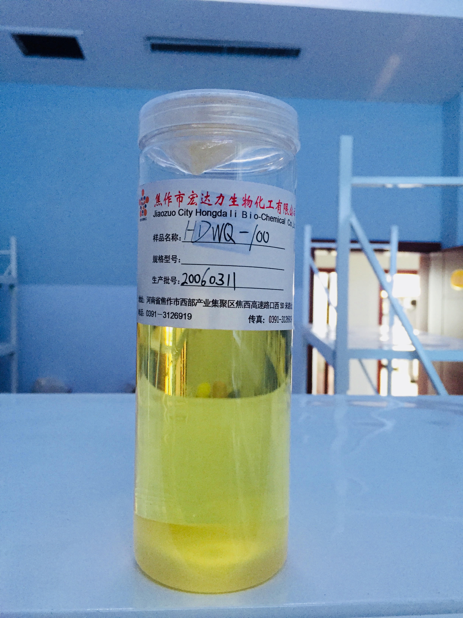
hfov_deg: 48.2
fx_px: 517
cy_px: 309
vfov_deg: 61.7
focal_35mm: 29
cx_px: 232
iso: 250
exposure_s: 1/33
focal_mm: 4.15
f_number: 2.2
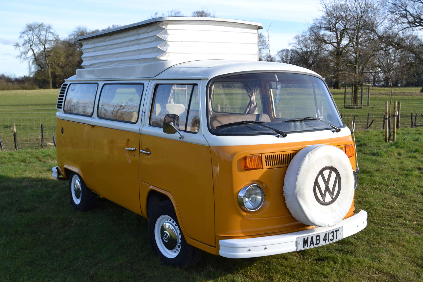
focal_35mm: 39
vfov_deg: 34.2
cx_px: 212
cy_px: 141
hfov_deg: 49.6
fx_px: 458
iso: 100
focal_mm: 26
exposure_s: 1/200
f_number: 7.1
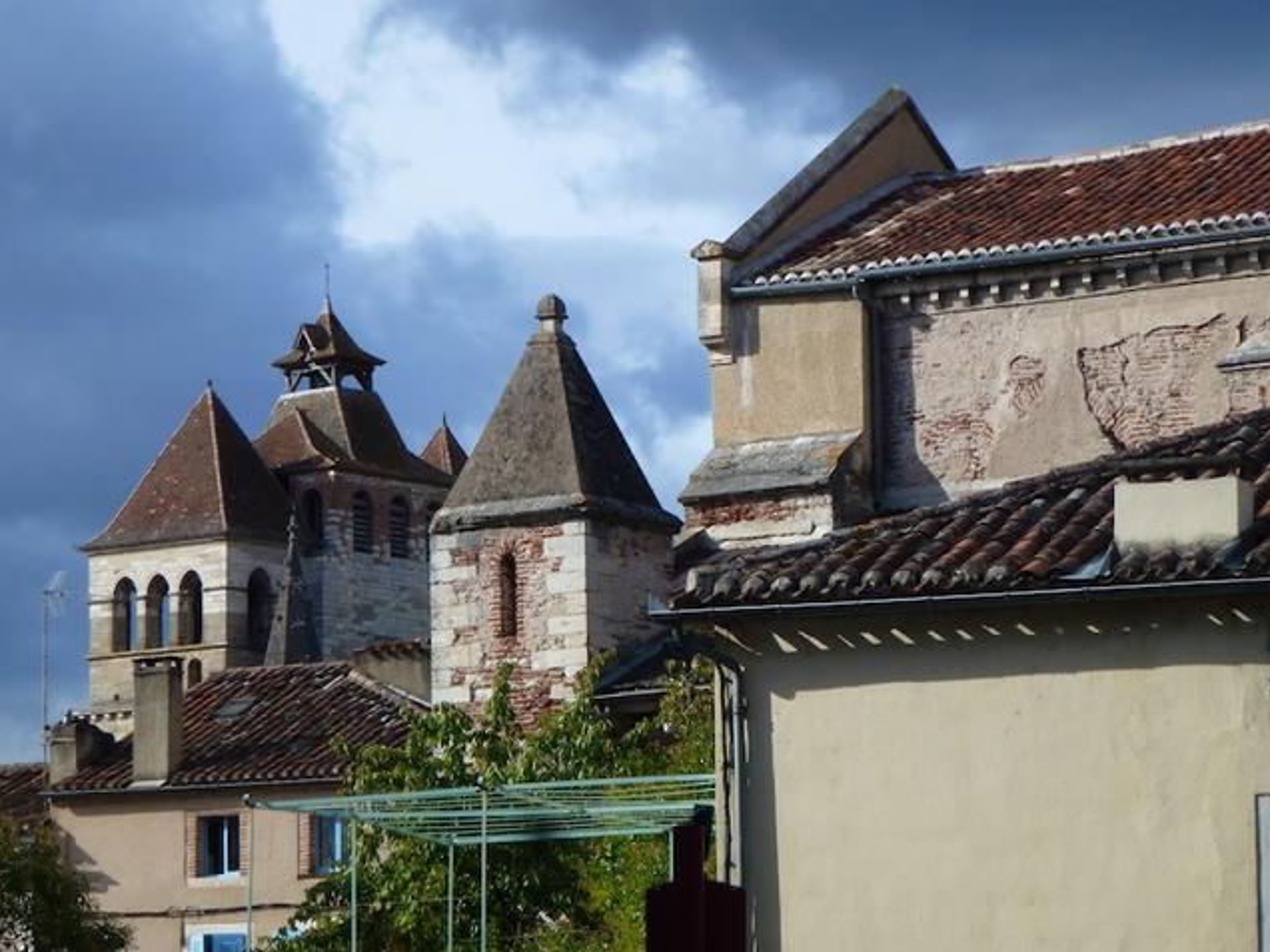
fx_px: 6274
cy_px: 475
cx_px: 635
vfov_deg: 8.7
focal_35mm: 171
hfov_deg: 11.6
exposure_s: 1/500
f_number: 5.3
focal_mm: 27.7
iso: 100
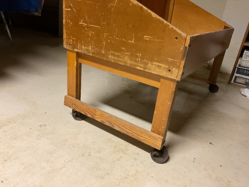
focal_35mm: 29
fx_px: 209
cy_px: 94
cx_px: 124
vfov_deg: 48.2
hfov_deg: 61.7
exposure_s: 1/40
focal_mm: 3
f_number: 1.8
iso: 320
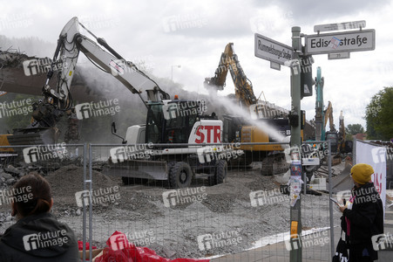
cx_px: 196
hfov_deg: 43.6
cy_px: 131
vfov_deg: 29.8
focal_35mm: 45
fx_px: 491
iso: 100
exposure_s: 1/320
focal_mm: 30
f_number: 6.3
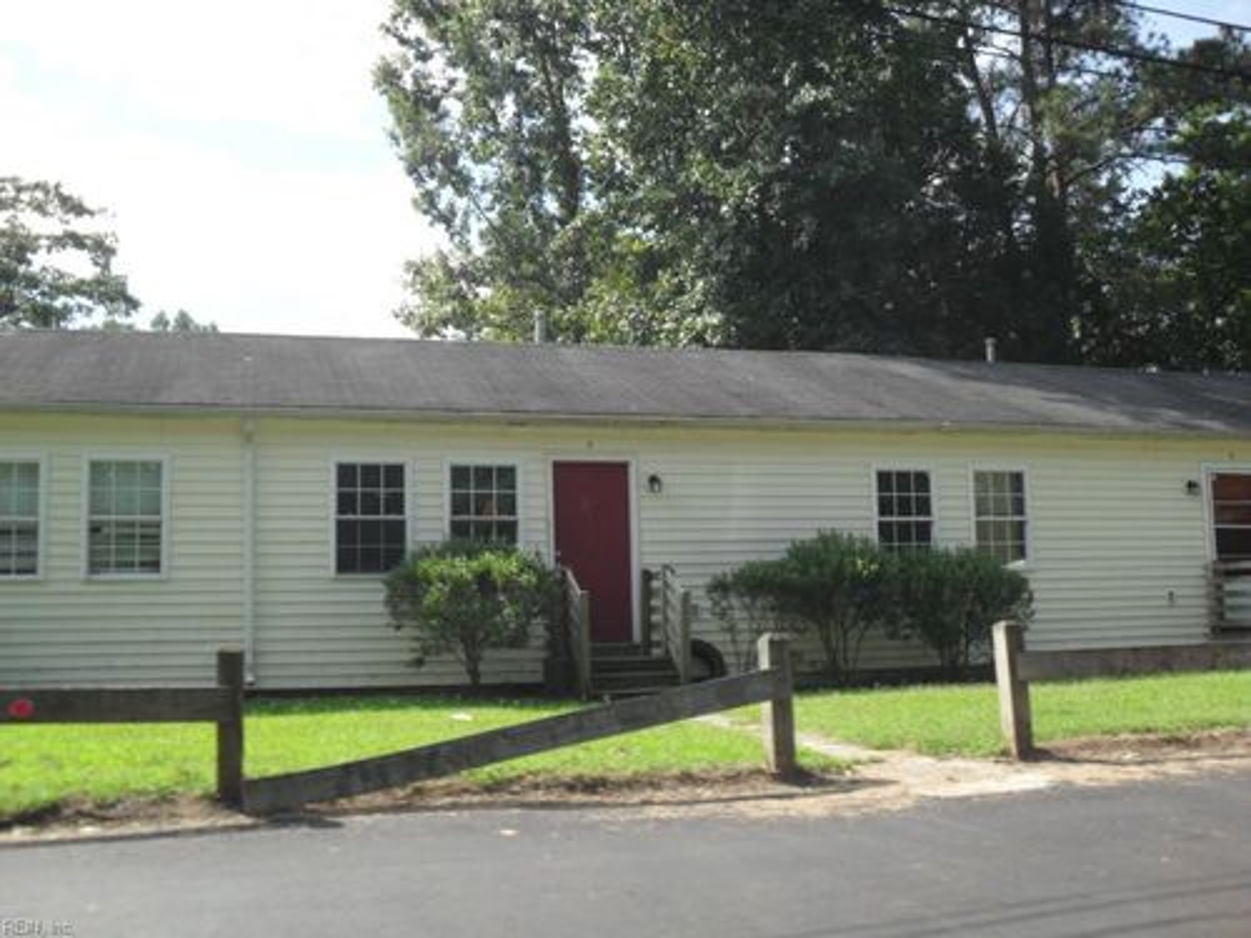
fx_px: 1265
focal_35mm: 35
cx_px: 626
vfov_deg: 40.7
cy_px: 469
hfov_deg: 52.6
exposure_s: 1/90
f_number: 8.9
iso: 100
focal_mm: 6.2
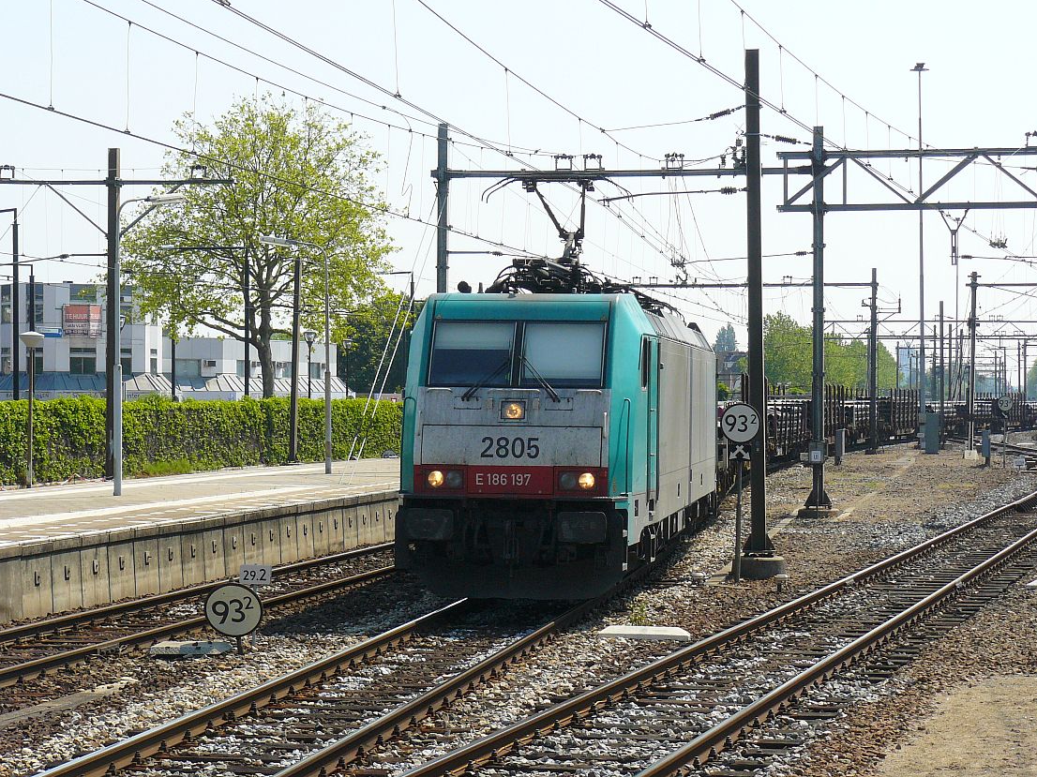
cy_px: 389
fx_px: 2666
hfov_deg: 22.0
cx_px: 548
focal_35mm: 89
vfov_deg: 16.6
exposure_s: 1/400
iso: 100
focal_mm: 13.7
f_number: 5.6
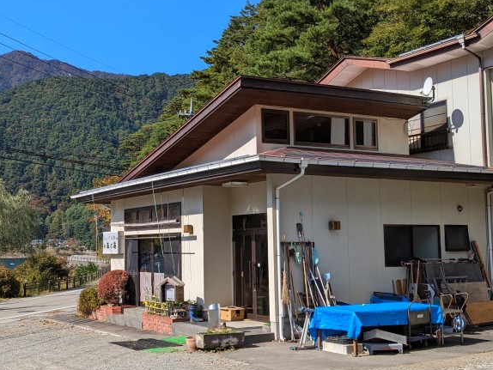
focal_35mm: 47
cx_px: 180
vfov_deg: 30.9
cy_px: 180
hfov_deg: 40.1
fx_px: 670
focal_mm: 4.38
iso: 58
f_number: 1.73
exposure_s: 1/4673
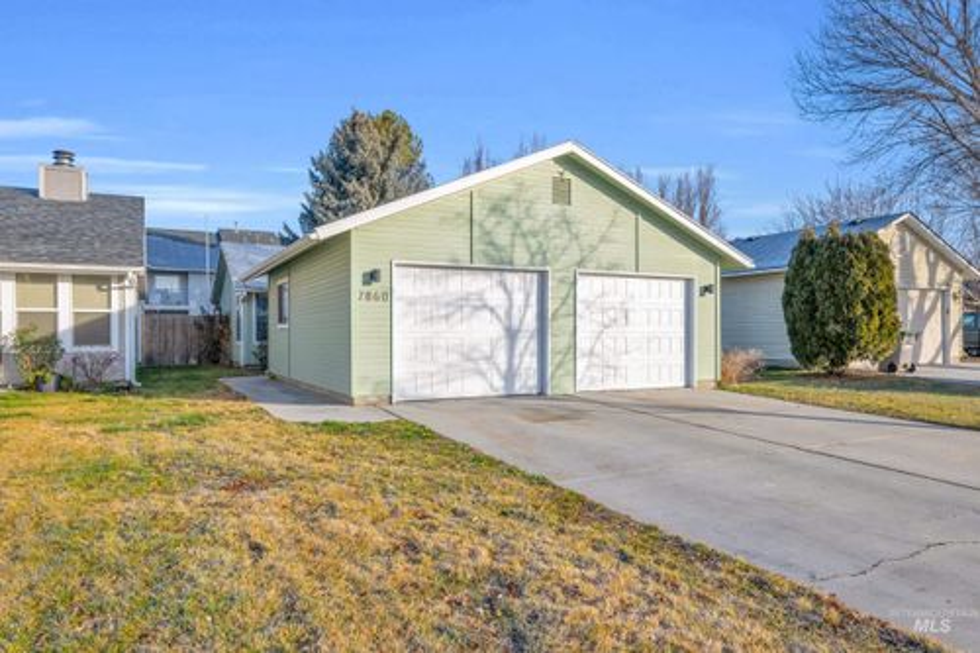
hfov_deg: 73.8
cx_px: 490
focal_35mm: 24
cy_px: 326
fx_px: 653
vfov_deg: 53.1
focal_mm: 24
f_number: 9
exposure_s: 1/200
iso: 100
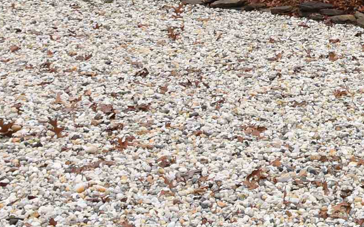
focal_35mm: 124
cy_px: -191
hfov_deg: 15.5
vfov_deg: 10.0
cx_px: 545
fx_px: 1229
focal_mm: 21
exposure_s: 1/400
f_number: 8
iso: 800
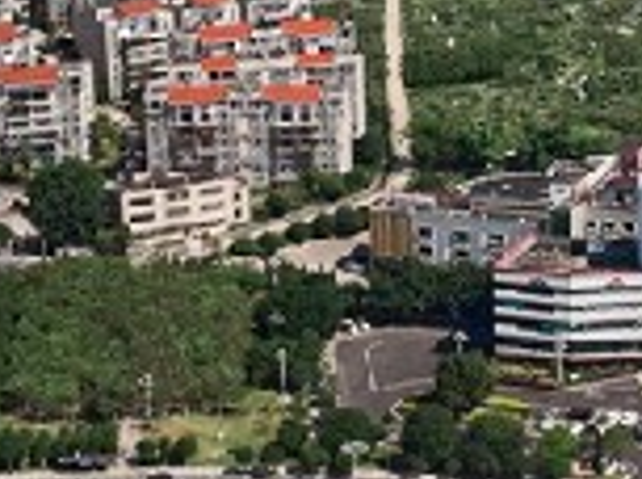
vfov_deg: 11.4
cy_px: 122
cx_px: 579
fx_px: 2387
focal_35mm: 129
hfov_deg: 15.1
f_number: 2.8
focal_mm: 4.5
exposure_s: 1/1868
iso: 104
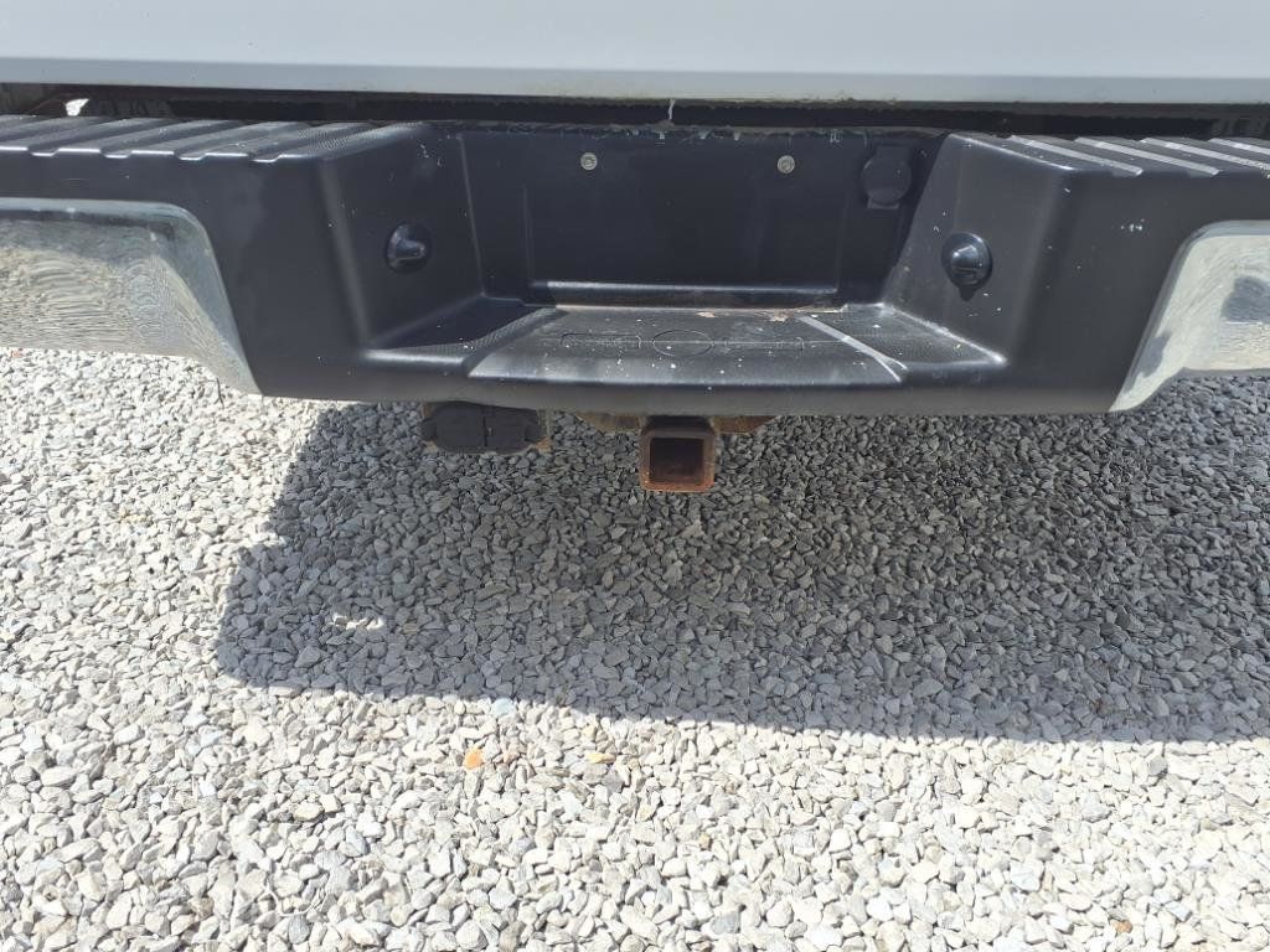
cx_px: 635
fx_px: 991
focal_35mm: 27
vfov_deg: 51.4
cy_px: 476
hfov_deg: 65.3
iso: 40
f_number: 1.9
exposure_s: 1/1667
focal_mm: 3.58
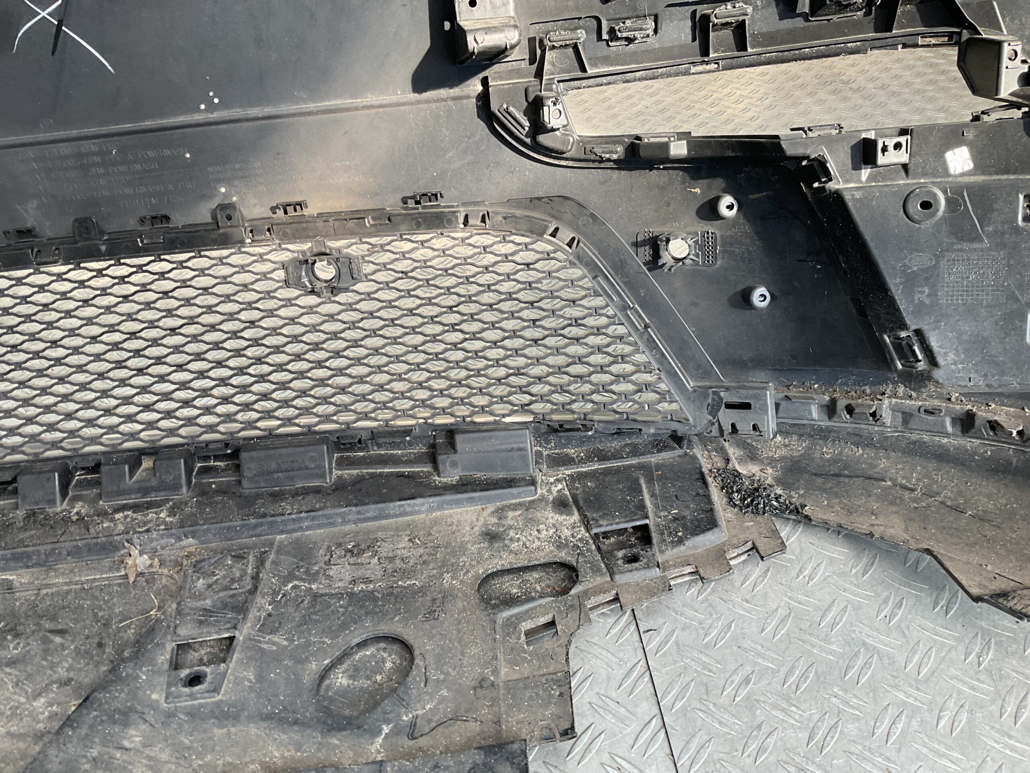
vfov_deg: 48.2
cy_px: 386
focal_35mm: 29
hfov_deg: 61.7
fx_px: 863
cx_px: 515
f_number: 1.8
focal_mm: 3
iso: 25
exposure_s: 1/120
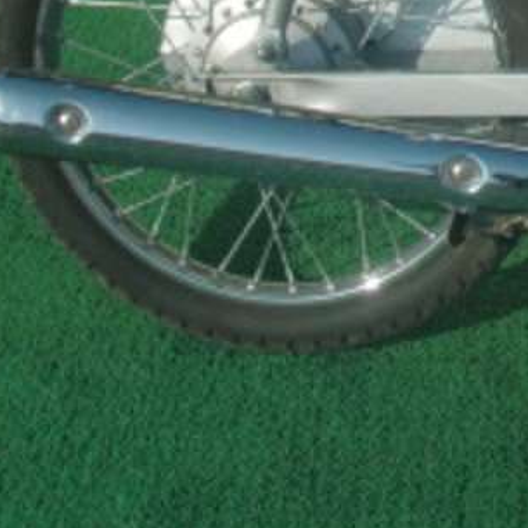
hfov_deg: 11.7
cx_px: 840
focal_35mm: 141
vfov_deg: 12.0
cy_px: -199
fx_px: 2433
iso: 64
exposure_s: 1/250
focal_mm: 6.66
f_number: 8.9
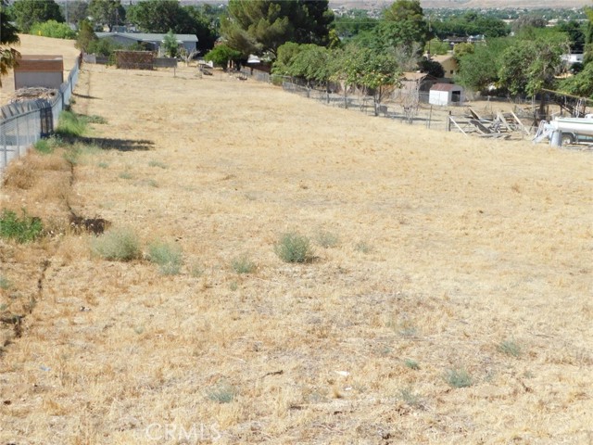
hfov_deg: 42.1
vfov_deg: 32.2
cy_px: 222
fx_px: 771
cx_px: 296
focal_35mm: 45
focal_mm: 8
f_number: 3.7
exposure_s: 1/800
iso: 125
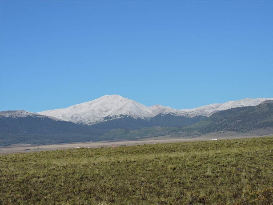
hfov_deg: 18.7
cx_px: 136
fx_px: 828
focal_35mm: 105
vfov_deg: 14.1
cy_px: 102
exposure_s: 1/1000
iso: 100
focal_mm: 18.7
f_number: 4.2
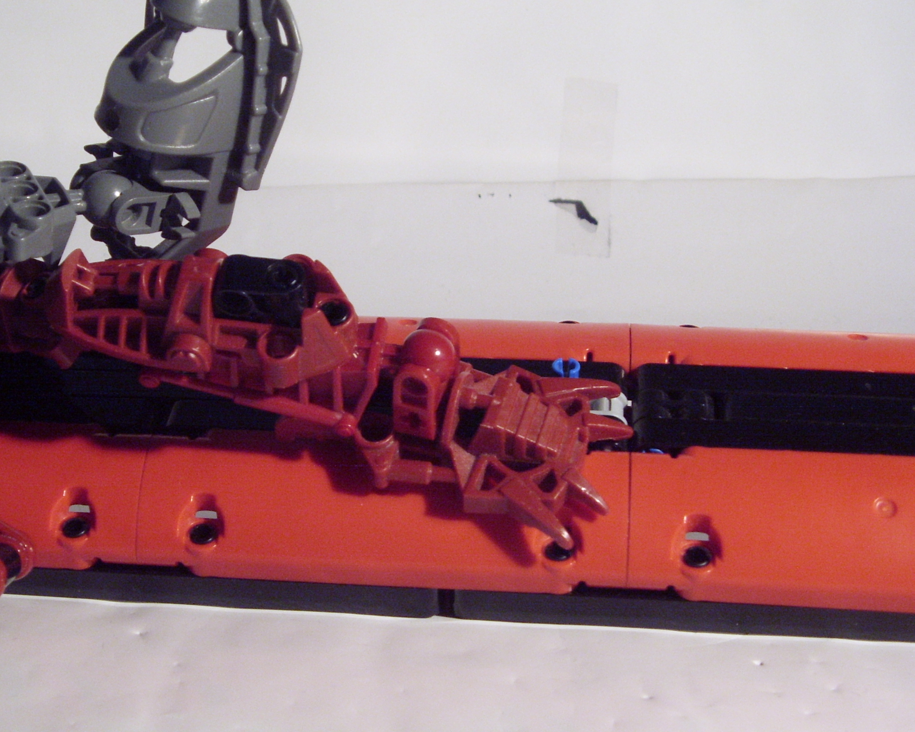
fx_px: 1435
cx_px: 304
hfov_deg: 35.0
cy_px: 355
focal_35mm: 53
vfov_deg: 28.6
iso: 300
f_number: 3.6
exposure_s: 1/15
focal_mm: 7.28
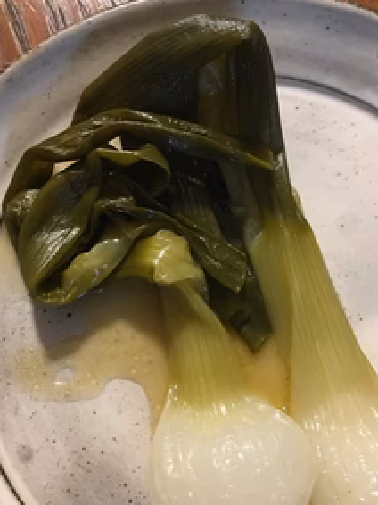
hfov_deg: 34.9
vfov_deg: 45.2
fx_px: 597
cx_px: 237
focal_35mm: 41
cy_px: 332
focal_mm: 4.15
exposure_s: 1/33
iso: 160
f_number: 2.2
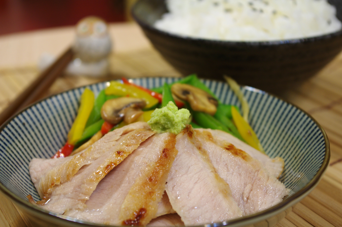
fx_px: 607
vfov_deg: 21.2
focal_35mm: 64
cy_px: 114
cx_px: 171
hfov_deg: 31.5
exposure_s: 1/8
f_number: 5.6
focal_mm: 42.5
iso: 400
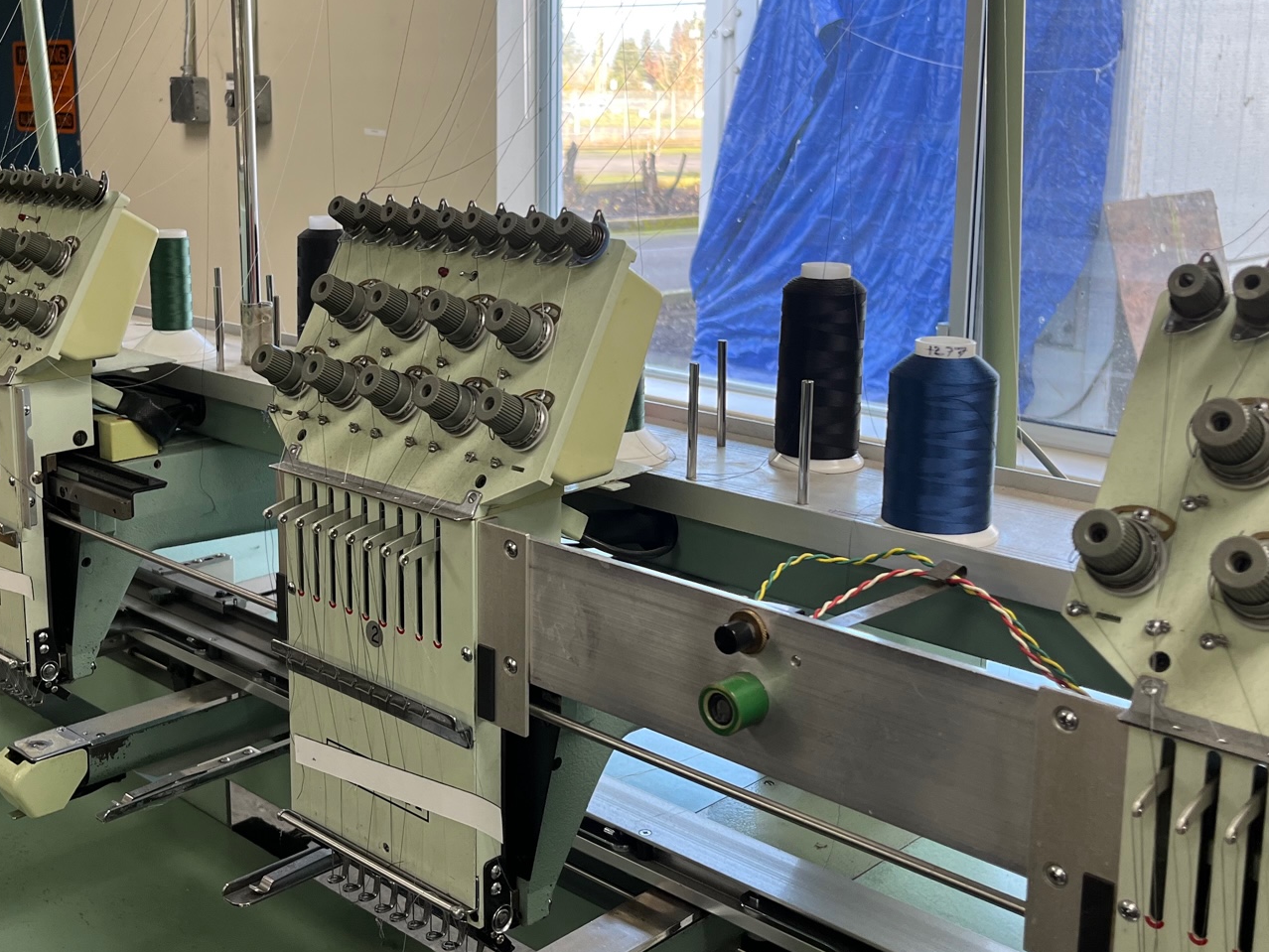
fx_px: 1503
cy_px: 398
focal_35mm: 41
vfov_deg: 35.1
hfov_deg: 45.6
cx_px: 533
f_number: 1.6
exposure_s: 1/120
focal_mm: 5.1
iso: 64
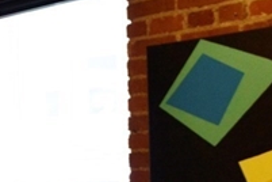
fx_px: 771
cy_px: 187
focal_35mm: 102
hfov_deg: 15.3
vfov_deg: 13.2
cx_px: -300
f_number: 3.5
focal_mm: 20
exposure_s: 1/100
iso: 1600
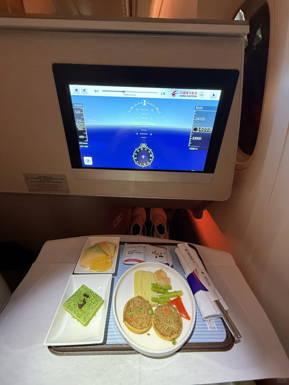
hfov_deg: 85.7
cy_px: 192
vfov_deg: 102.1
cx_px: 144
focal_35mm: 14
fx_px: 156
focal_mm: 2.22
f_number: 2.2
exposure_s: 1/41
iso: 500
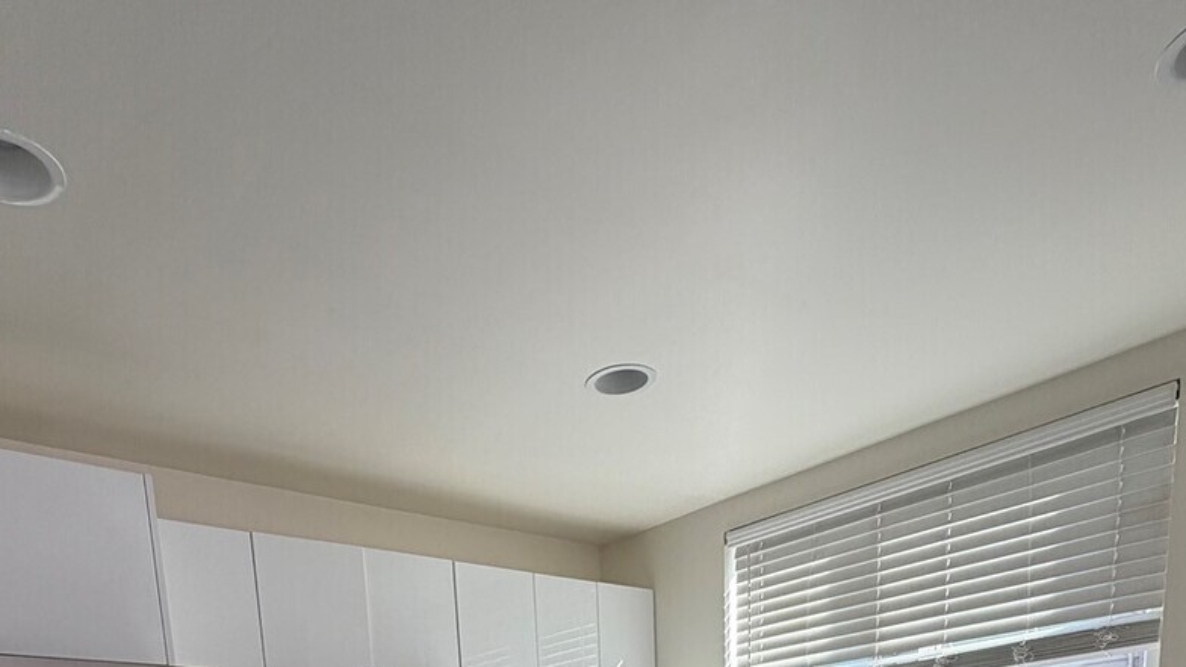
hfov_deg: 67.6
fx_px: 881
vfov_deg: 28.5
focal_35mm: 28
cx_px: 514
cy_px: 980
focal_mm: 2.22
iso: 100
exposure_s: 1/121
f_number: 2.2
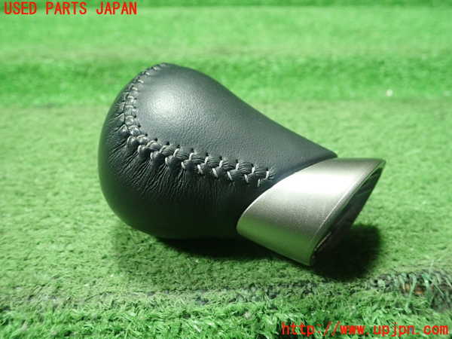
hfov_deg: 60.0
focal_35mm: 30
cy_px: 170
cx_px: 226
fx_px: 392
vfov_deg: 46.8
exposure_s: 1/125
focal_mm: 5.5
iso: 800
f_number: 2.3
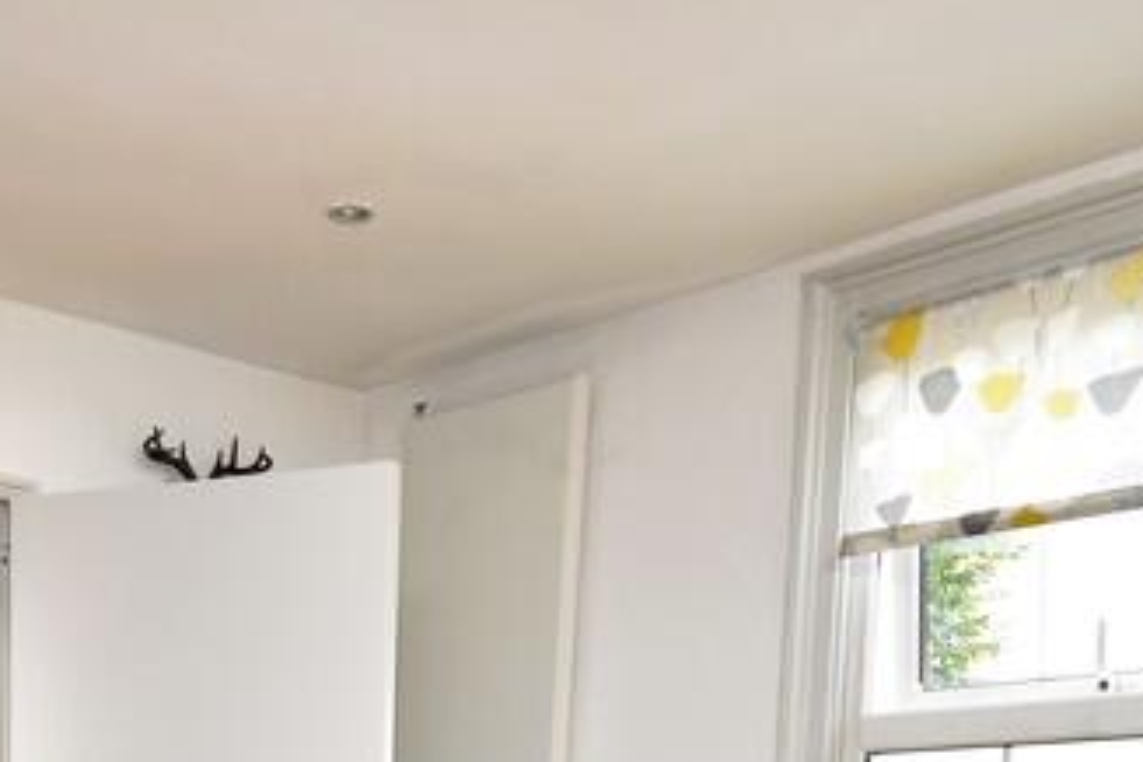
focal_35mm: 47
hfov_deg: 40.6
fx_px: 1492
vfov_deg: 24.2
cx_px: 273
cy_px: 1047
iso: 800
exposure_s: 1/100
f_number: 5
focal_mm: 10
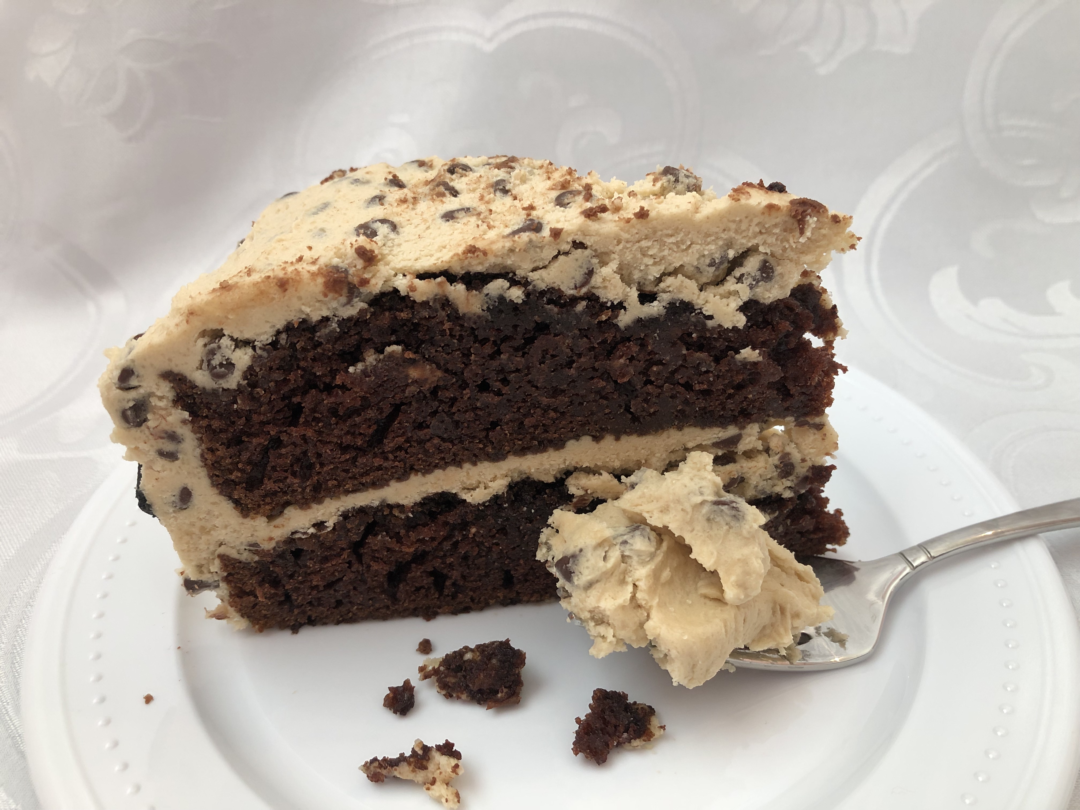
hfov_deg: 63.4
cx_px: 540
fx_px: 874
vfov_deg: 49.7
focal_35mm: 28
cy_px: 405
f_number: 1.8
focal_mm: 3.99
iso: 25
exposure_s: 1/30
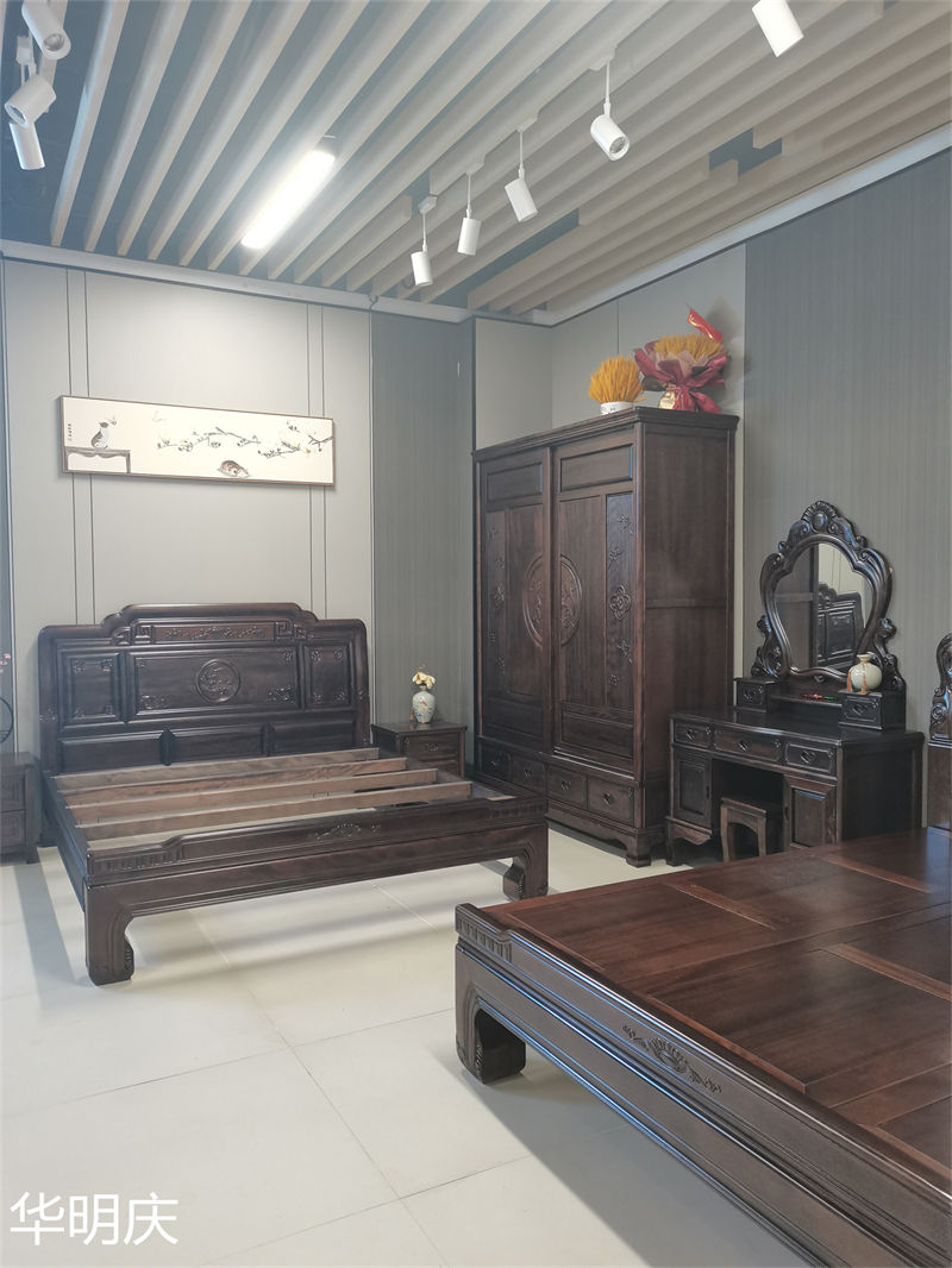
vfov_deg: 67.3
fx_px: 953
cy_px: 634
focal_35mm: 26
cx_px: 476
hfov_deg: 53.1
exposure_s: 1/33.3
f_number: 1.8
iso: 500
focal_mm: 5.58
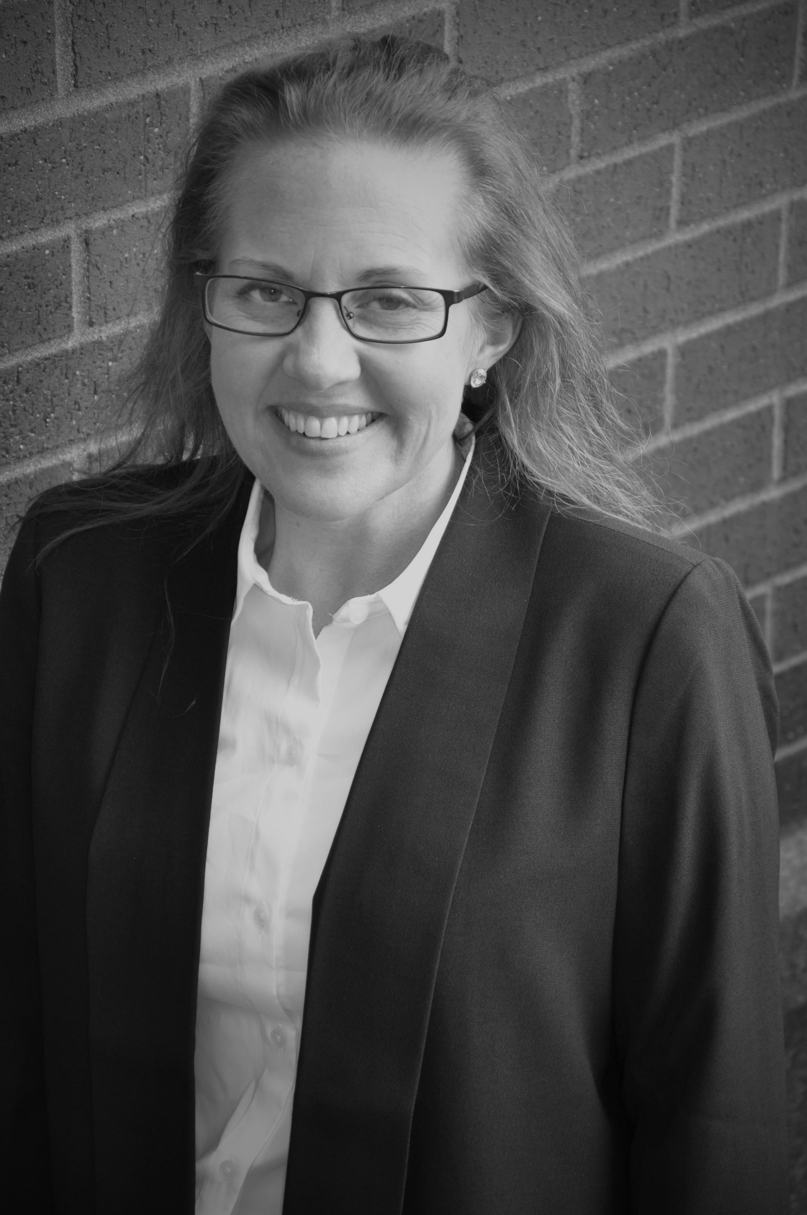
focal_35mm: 158
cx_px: 404
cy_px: 608
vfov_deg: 13.1
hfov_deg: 8.7
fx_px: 5309
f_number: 5.6
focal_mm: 105
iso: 800
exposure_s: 1/60
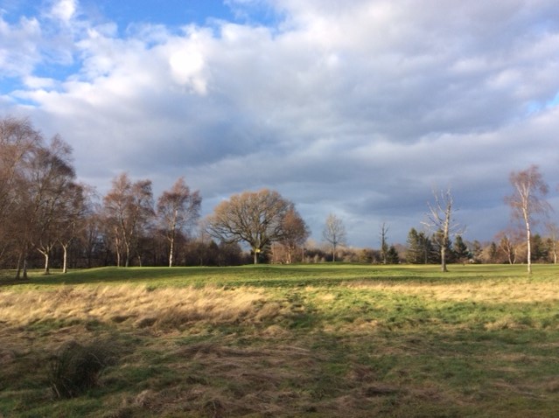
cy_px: 209
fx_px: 516
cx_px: 280
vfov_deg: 44.1
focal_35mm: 32
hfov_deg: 56.9
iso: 32
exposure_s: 1/545
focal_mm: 3.3
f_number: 2.4
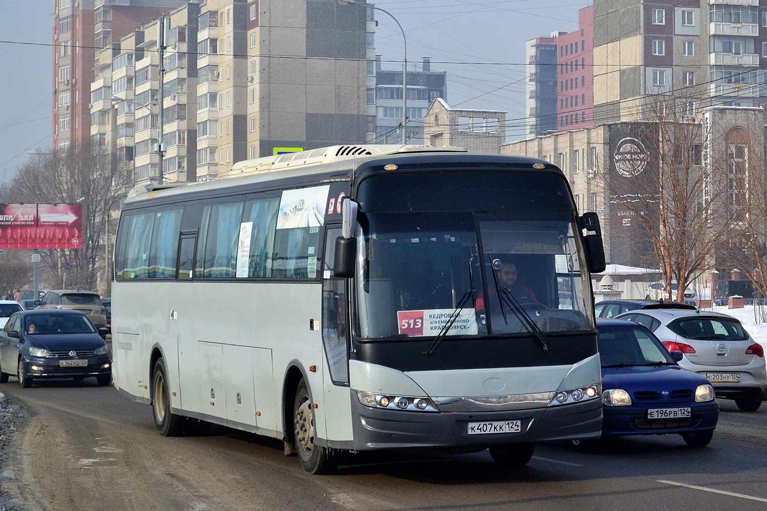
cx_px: 384
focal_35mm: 82
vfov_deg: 16.6
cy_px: 256
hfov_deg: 24.6
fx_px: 1758
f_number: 6.3
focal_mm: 55
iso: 500
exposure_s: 1/1600
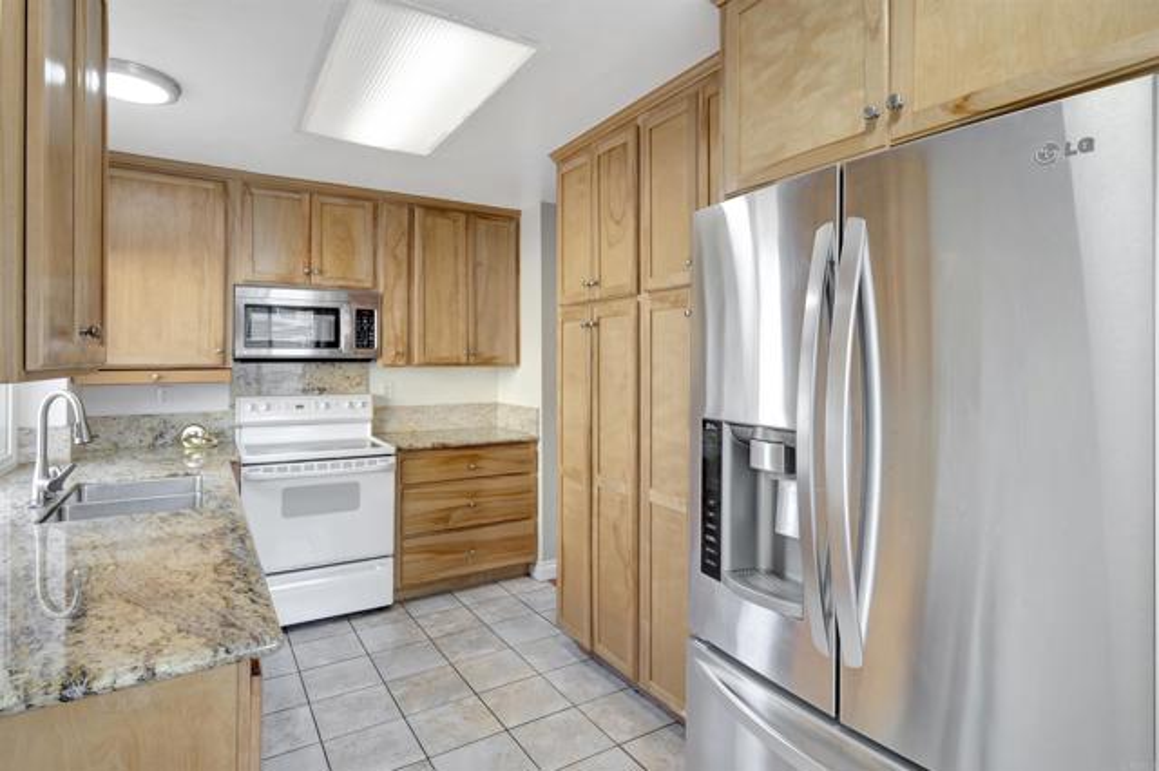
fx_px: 595
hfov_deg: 88.5
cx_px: 580
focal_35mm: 18
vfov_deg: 65.9
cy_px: 386
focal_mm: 18.5
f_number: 8
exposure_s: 1/8
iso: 200
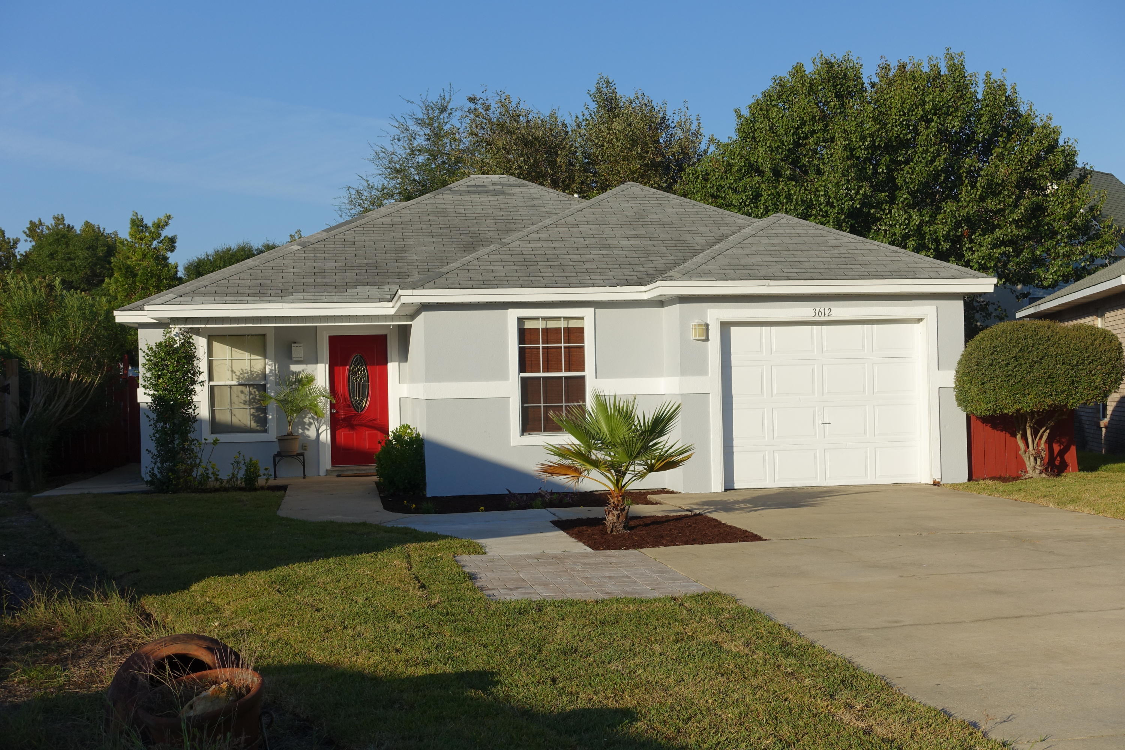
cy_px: 375
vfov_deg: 28.1
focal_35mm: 48
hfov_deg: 41.1
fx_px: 1500
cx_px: 562
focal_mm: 17.7
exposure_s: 1/800
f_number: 5.6
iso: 125
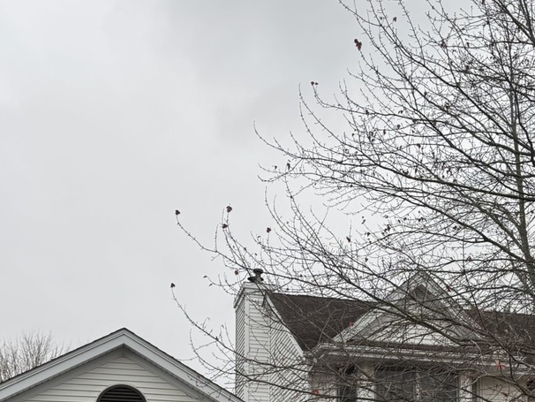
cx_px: 397
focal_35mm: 57
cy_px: 434
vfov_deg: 24.1
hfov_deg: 33.1
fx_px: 881
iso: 80
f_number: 1.78
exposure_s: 1/627
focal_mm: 6.76
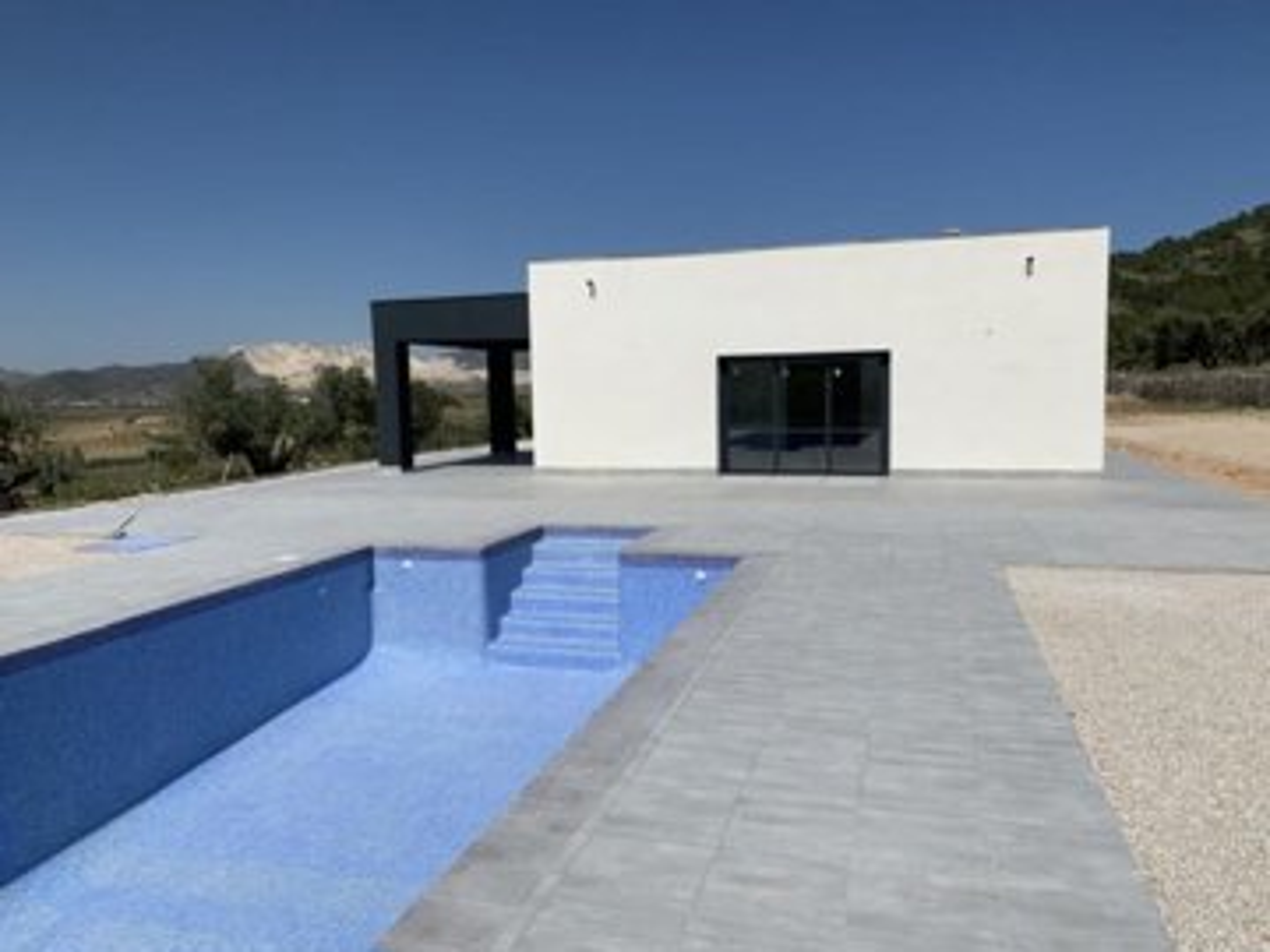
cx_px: 635
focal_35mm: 26
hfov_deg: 67.3
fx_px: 954
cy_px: 476
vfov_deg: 53.1
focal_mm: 4.25
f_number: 1.8
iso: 25
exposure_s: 1/8000
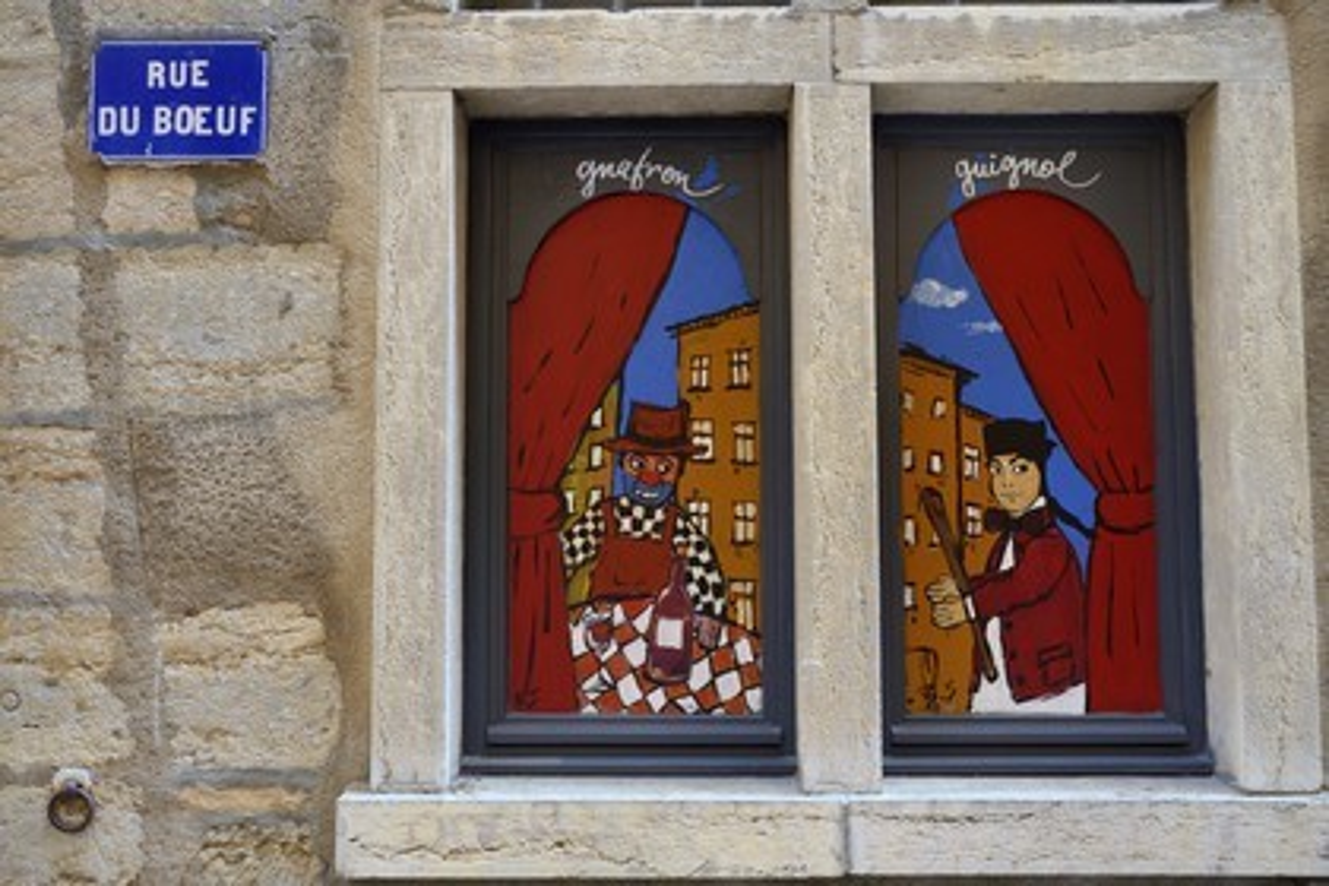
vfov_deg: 35.1
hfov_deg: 50.7
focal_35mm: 38
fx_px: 1403
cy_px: 443
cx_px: 664
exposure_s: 1/125
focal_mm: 38
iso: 800
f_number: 4
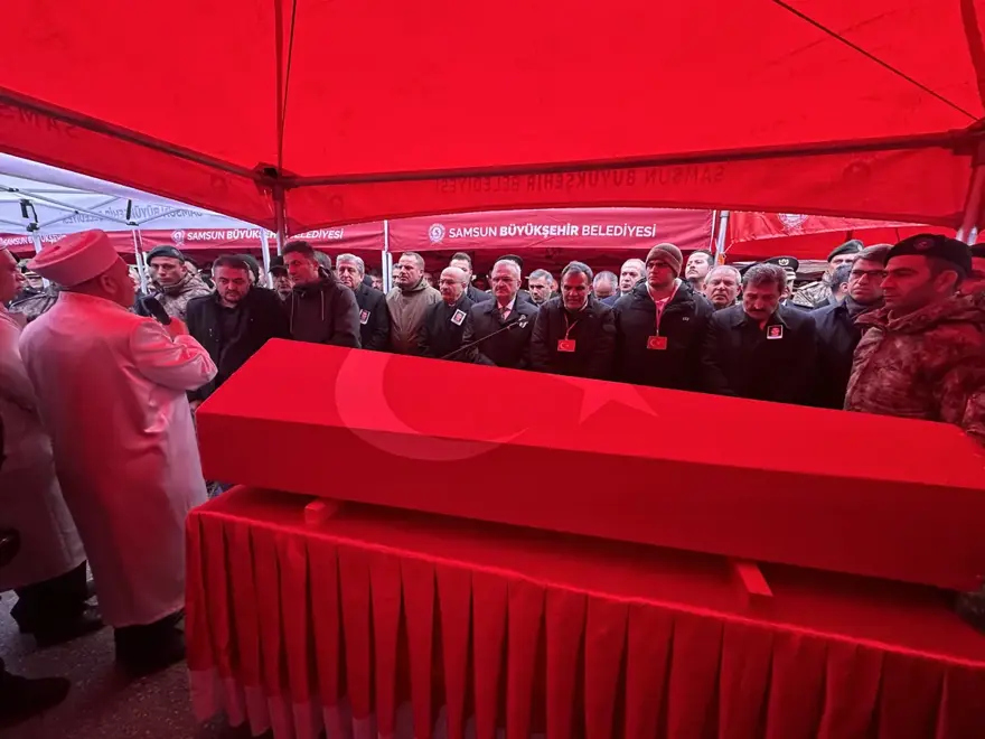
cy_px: 370
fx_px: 398
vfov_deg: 85.7
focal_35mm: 14
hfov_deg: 102.1
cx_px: 492
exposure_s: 1/92
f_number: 2.2
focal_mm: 2.22
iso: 320
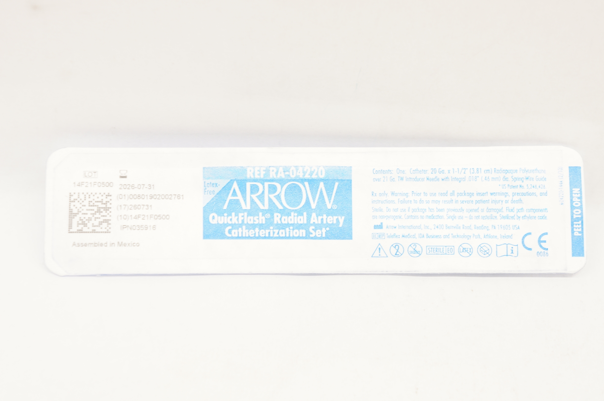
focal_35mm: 82
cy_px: 200
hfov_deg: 24.6
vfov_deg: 16.5
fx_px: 1383
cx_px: 302
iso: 400
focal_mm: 55
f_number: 7.1
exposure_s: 1/40
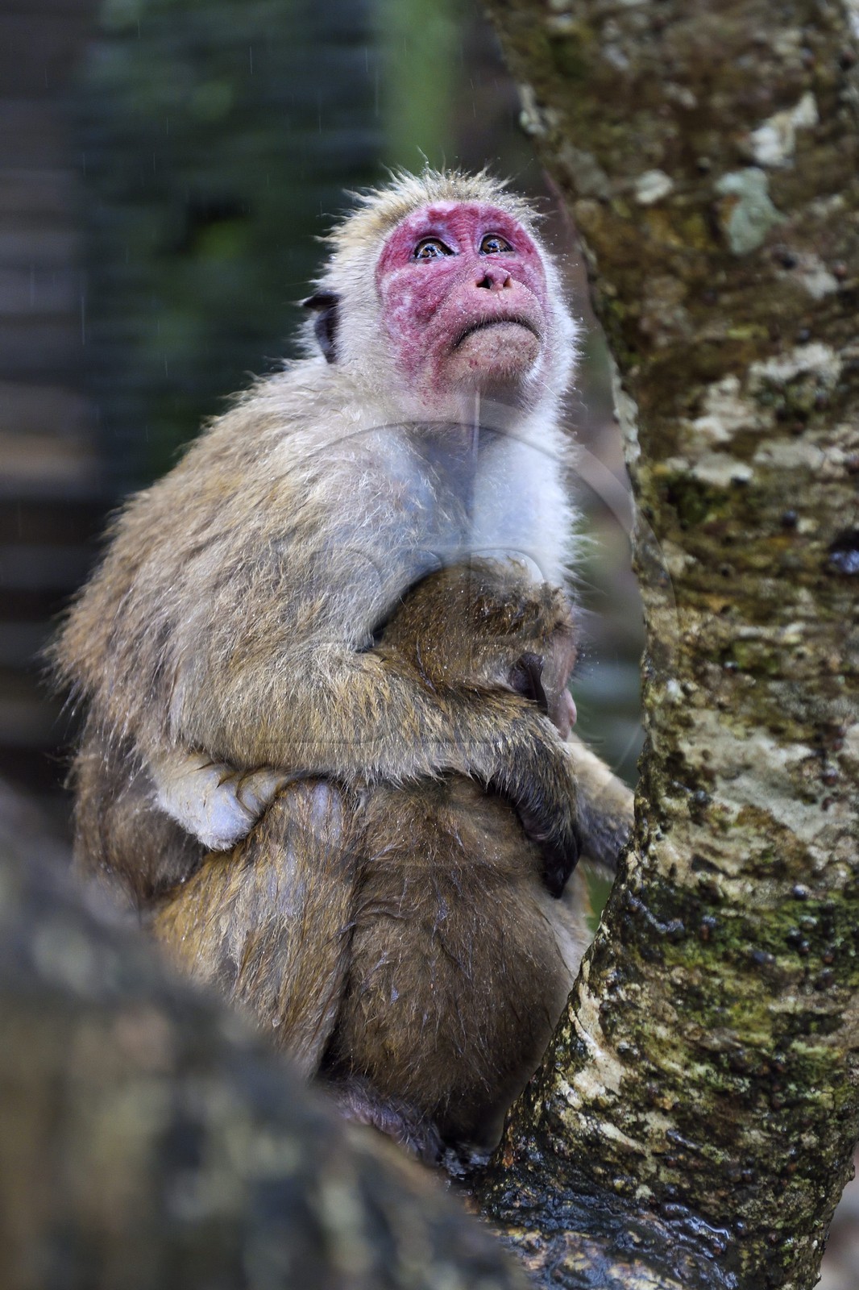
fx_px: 2506
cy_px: 645
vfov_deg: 28.8
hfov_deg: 19.4
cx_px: 430
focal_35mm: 70
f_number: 3.5
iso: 1600
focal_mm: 70
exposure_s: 1/160
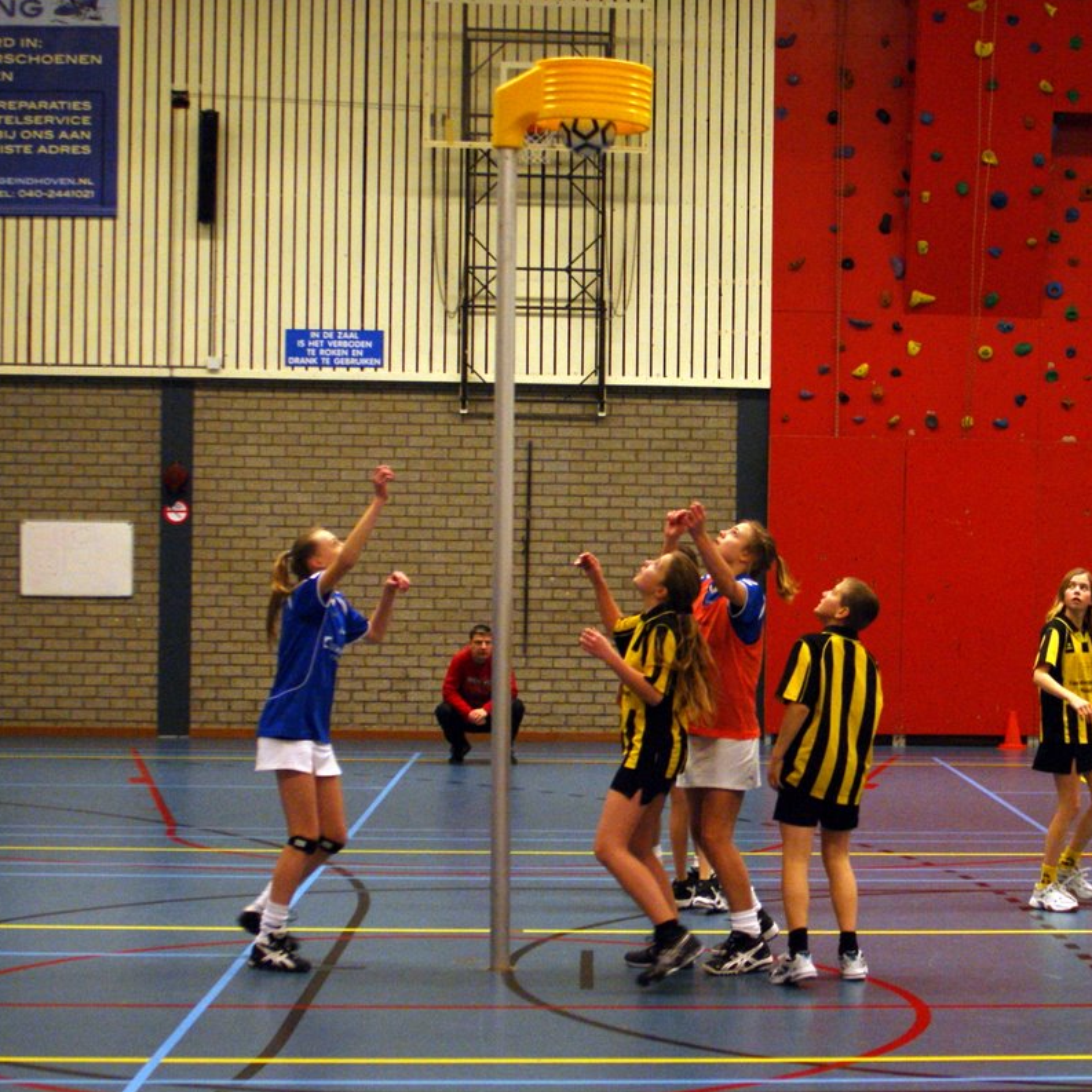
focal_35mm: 54
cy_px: 549
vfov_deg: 31.6
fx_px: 1927
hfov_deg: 31.2
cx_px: 795
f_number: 2.8
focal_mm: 28
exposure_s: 1/125
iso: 800
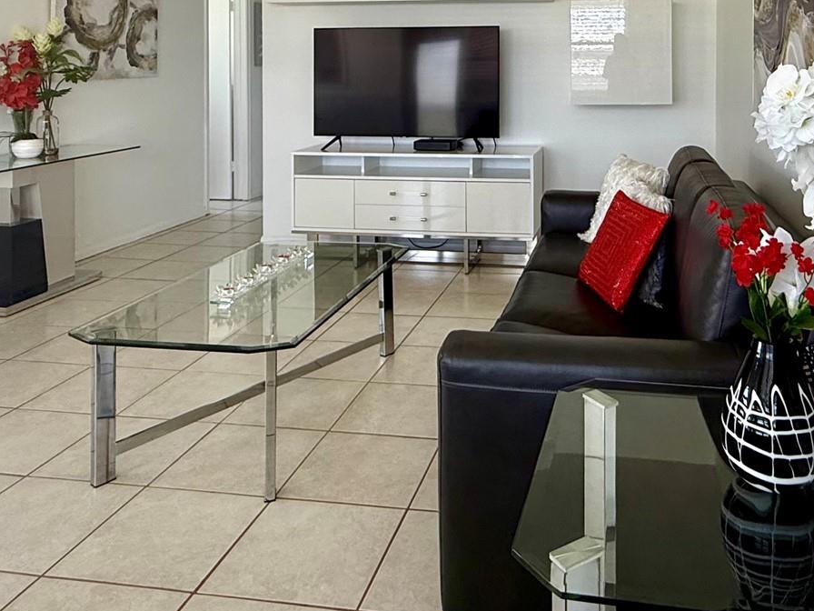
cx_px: 522
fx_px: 752
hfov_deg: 56.0
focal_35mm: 32
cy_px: 72
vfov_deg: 41.0
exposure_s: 1/99
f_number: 2.2
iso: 100
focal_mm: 2.22
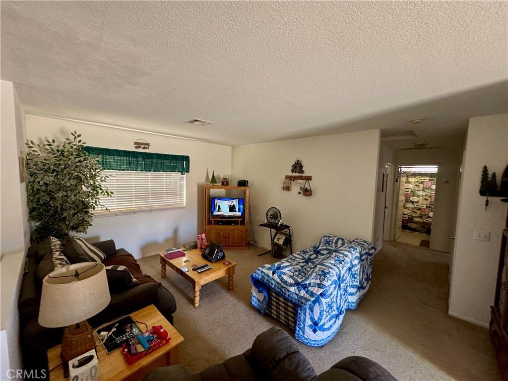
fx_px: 205
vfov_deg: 85.7
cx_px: 254
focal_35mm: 14
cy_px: 190
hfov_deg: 102.1
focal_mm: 2.22
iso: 400
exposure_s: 1/50
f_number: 2.2
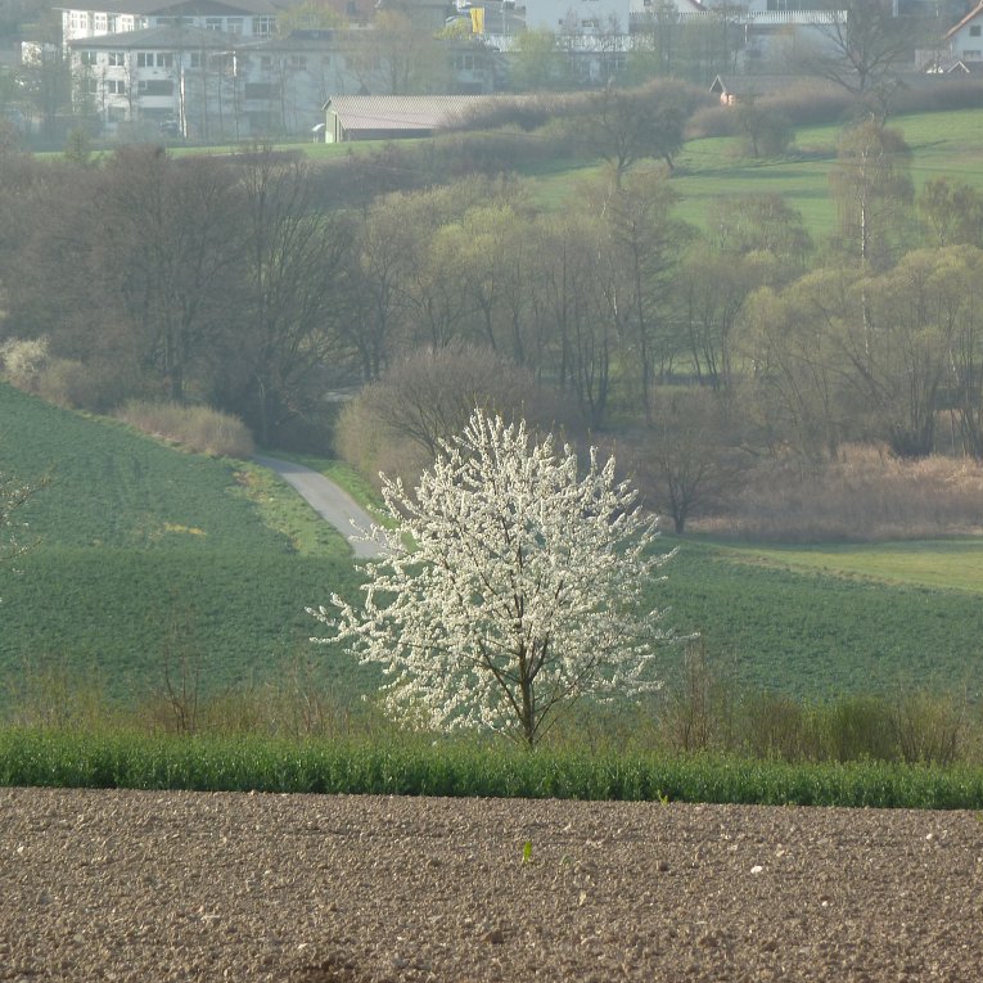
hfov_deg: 4.9
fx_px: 11405
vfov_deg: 4.9
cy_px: 492
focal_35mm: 355
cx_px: 391
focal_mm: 49.2
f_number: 4.9
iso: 80
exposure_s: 1/125
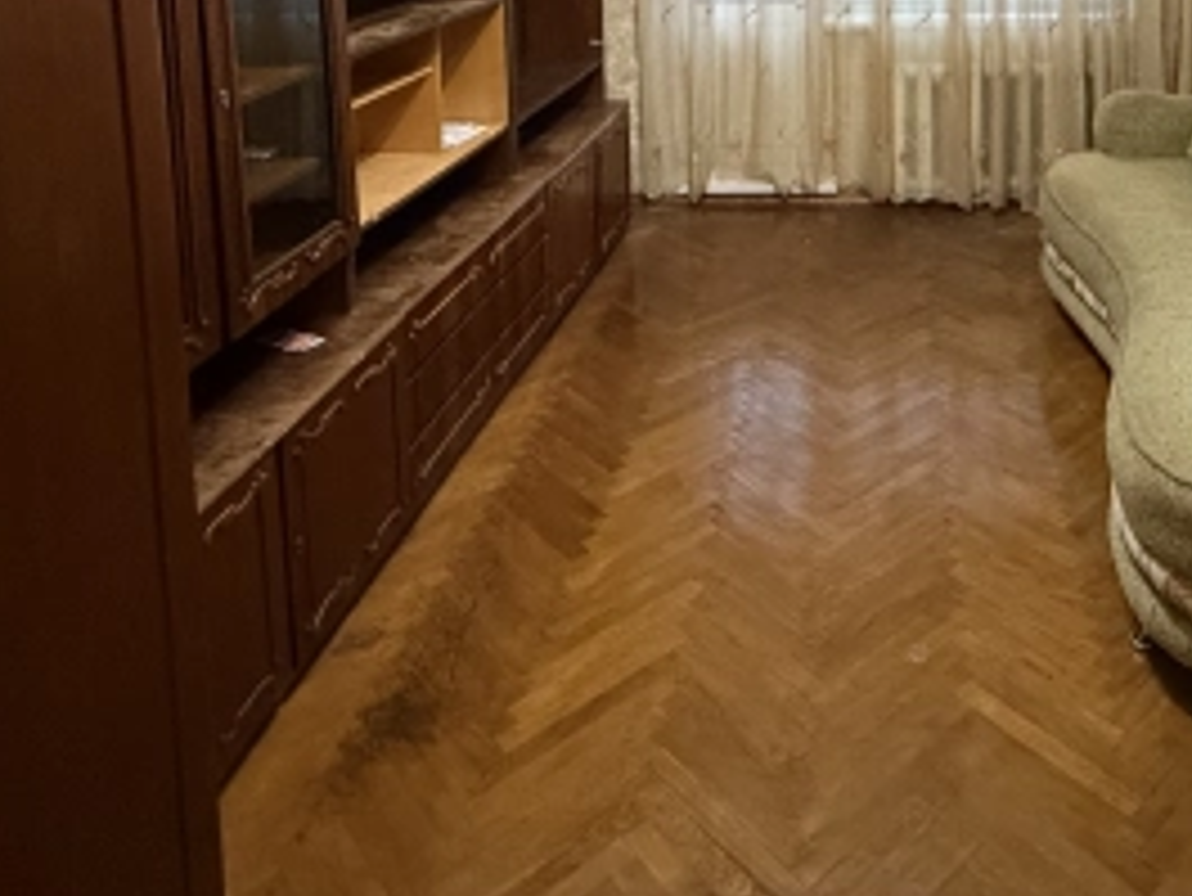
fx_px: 1137
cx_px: 945
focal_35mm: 33
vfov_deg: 37.4
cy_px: -41
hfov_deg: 52.0
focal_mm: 2.22
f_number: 2.2
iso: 800
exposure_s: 1/50
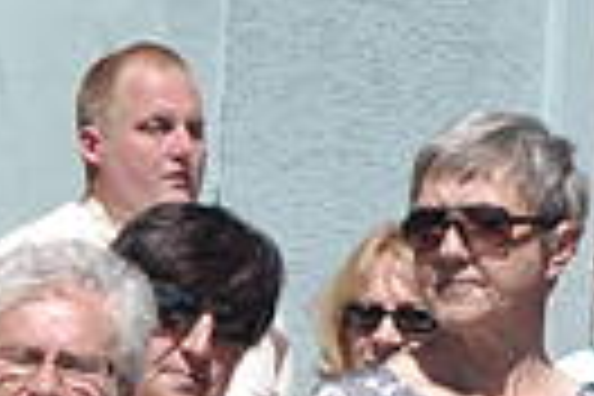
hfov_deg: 5.0
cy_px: 970
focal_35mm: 405
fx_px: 6682
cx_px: -392
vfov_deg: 3.3
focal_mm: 42
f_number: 13
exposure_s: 1/640
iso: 400
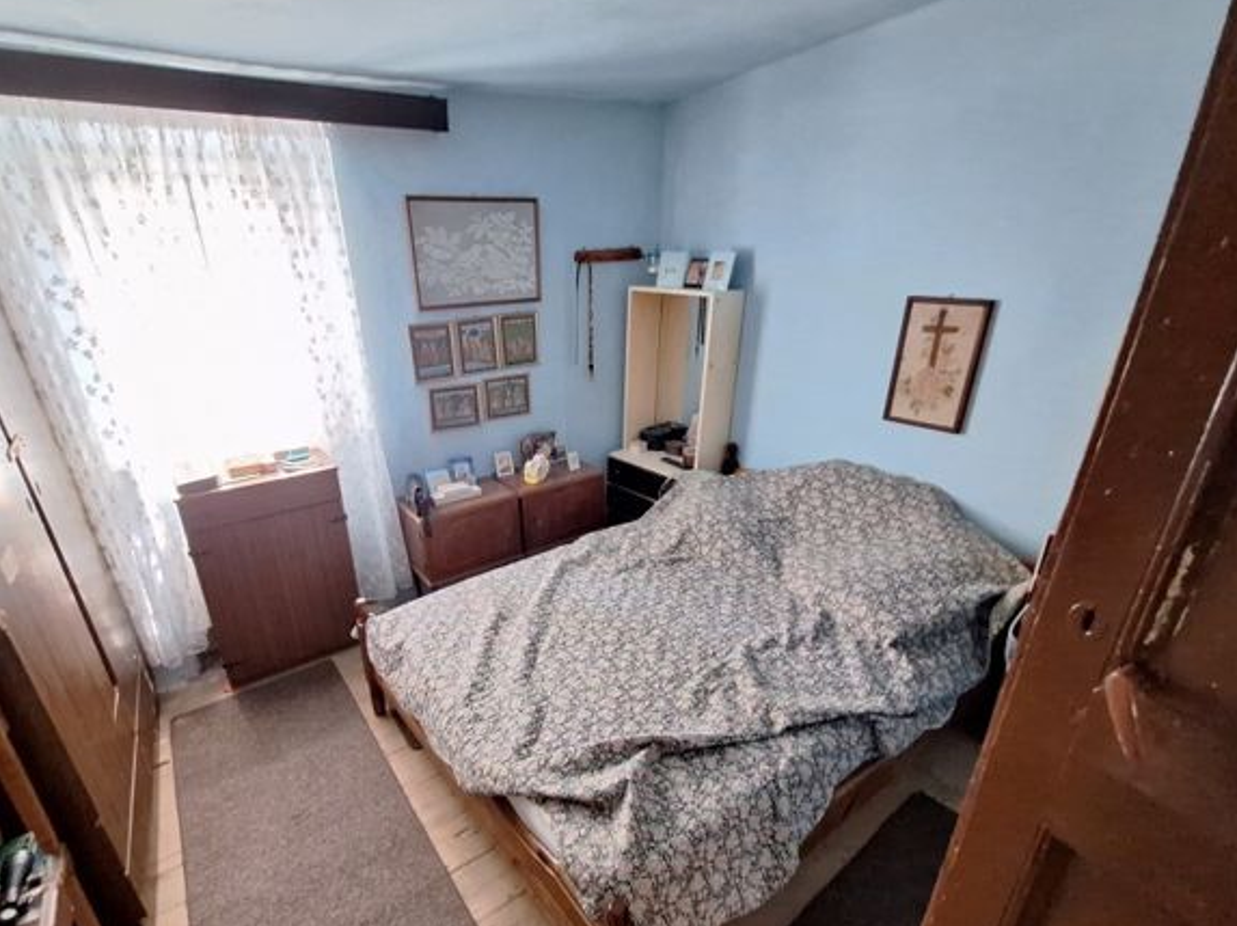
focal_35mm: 16
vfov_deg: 77.9
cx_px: 586
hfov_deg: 94.4
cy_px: 503
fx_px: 571
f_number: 2.2
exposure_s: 1/17
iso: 800
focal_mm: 1.74
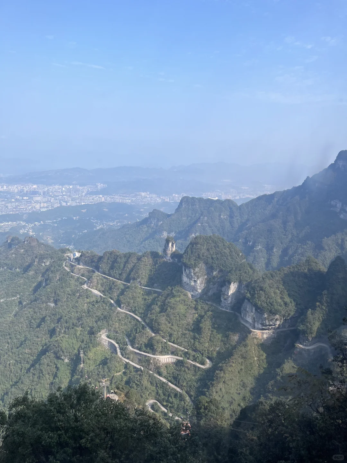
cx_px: 174
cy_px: 232
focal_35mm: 26
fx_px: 348
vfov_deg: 67.3
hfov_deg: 53.1
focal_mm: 5.1
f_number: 1.6
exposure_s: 1/1199
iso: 50
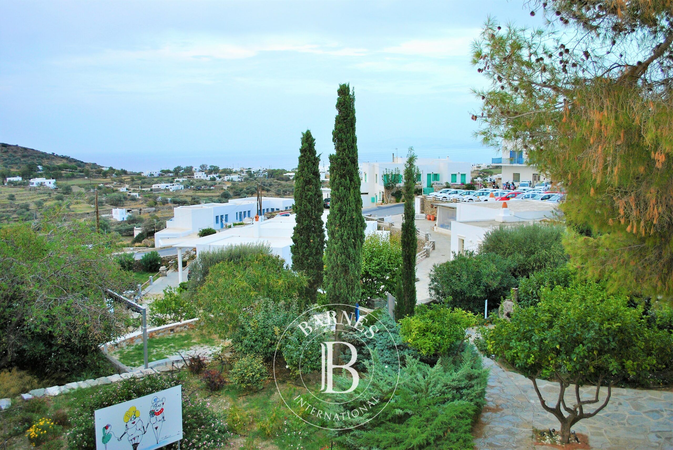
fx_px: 618
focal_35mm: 33
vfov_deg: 40.1
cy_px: 225
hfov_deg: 57.2
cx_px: 336
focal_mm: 22
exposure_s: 1/60
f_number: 4
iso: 200
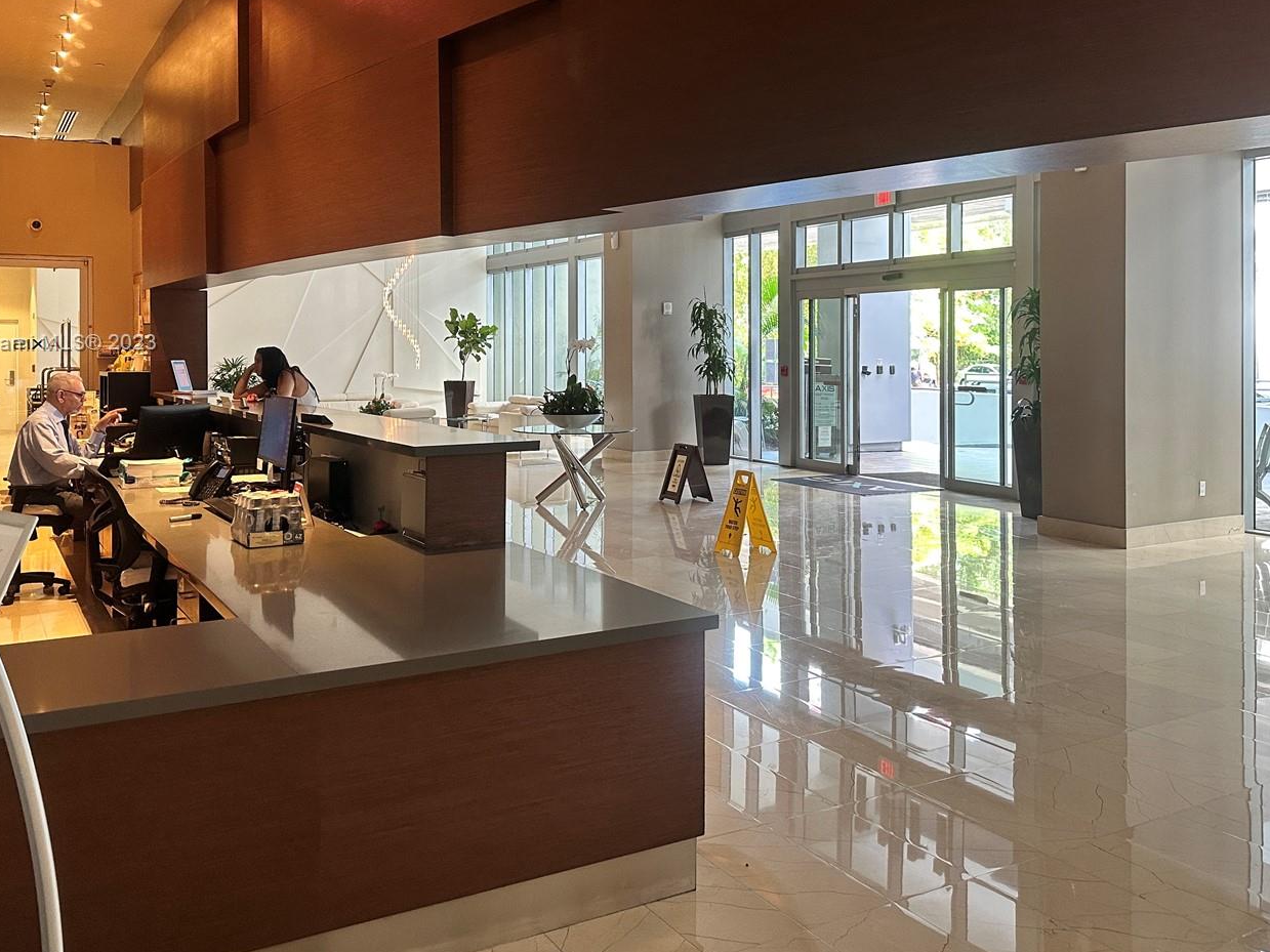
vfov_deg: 45.0
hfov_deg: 58.4
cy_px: 344
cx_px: 649
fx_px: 1137
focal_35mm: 31
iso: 250
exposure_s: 1/60
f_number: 1.78
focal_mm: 6.86
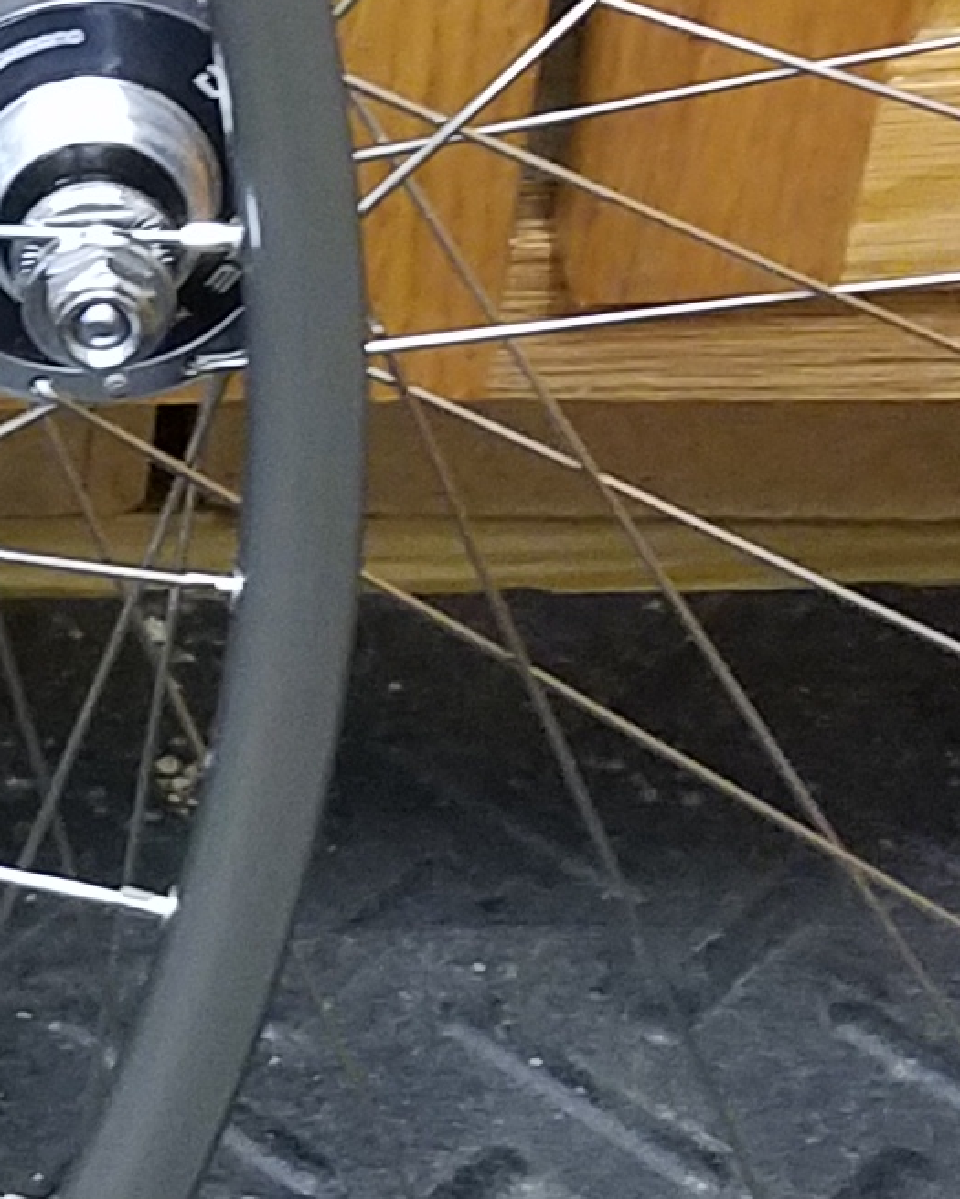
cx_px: -635
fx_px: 5539
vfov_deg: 12.3
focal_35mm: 156
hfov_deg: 9.5
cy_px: 283
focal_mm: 4.2
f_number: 1.7
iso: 200
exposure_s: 1/24
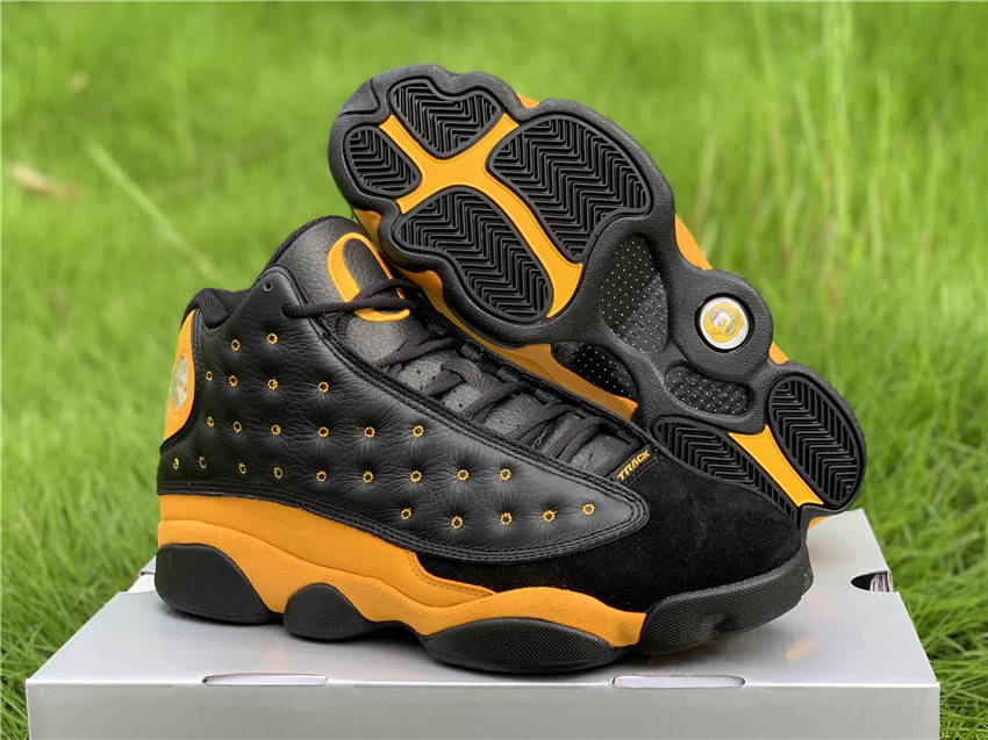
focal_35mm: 52
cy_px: 370
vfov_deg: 28.0
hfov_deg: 36.8
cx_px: 494
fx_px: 1484
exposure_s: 1/122
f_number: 2.4
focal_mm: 6
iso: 20
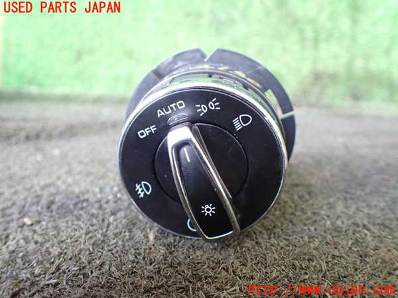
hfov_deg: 60.0
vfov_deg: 46.8
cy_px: 149
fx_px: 345
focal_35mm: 30
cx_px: 199
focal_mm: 5.4
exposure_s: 1/40
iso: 800
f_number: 2.3
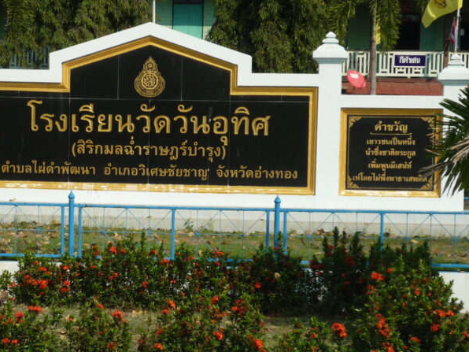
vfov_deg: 13.4
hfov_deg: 17.8
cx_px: 161
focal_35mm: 110
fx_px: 1490
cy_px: 224
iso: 100
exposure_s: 1/640
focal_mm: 13.6
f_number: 4.4
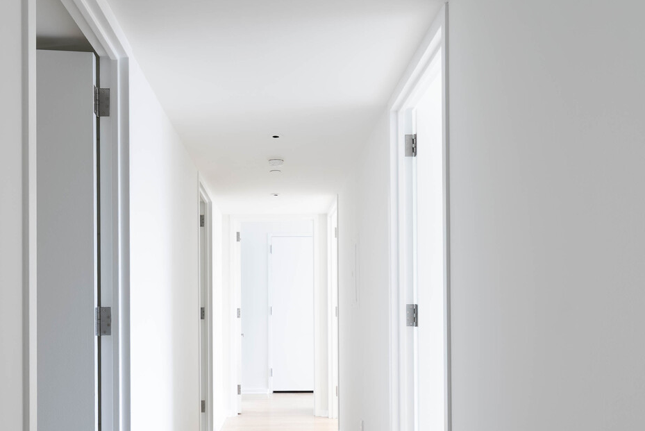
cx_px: 270
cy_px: 296
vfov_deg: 44.2
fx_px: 520
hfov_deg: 63.2
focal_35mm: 29
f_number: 7.1
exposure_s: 8
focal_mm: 18
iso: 100
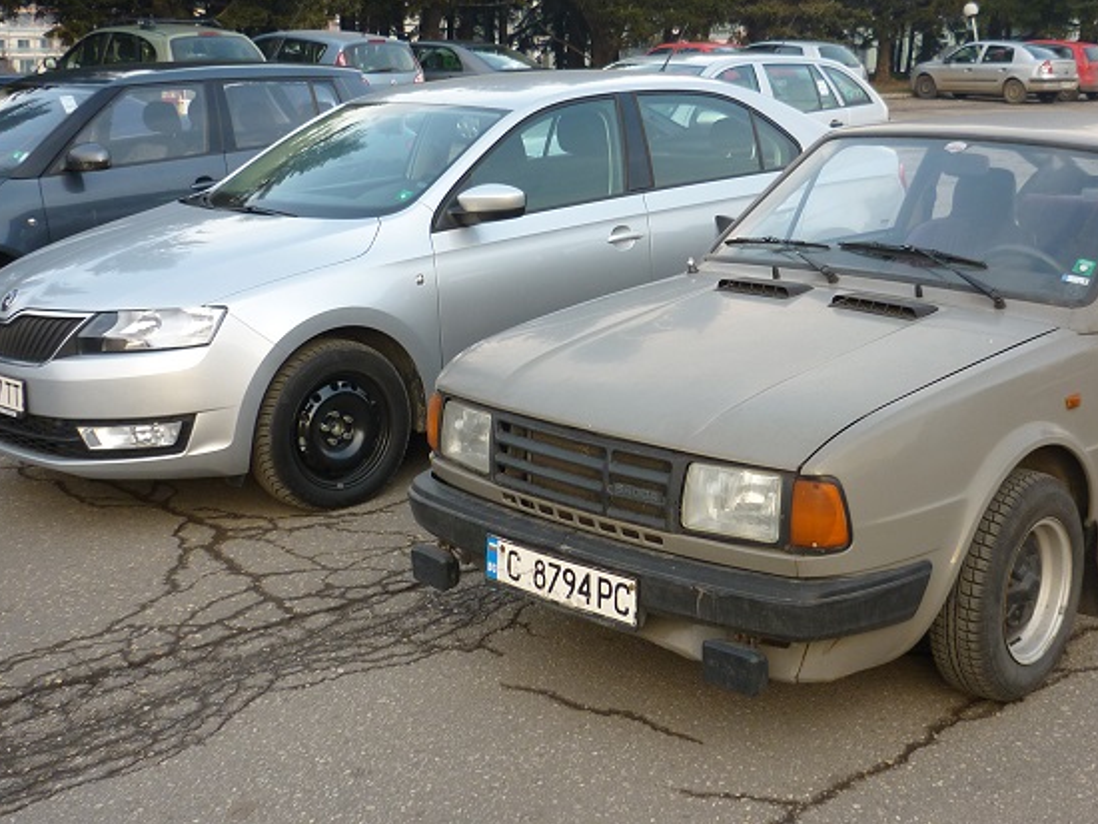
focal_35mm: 48
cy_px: 307
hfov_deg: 39.3
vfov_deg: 30.2
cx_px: 705
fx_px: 1523
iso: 80
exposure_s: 1/125
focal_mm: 5.5
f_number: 2.8
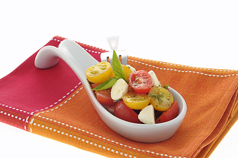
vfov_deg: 18.1
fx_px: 495
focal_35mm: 75
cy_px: 79
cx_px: 119
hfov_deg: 27.0
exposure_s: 1/250
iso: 200
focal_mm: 50
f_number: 14
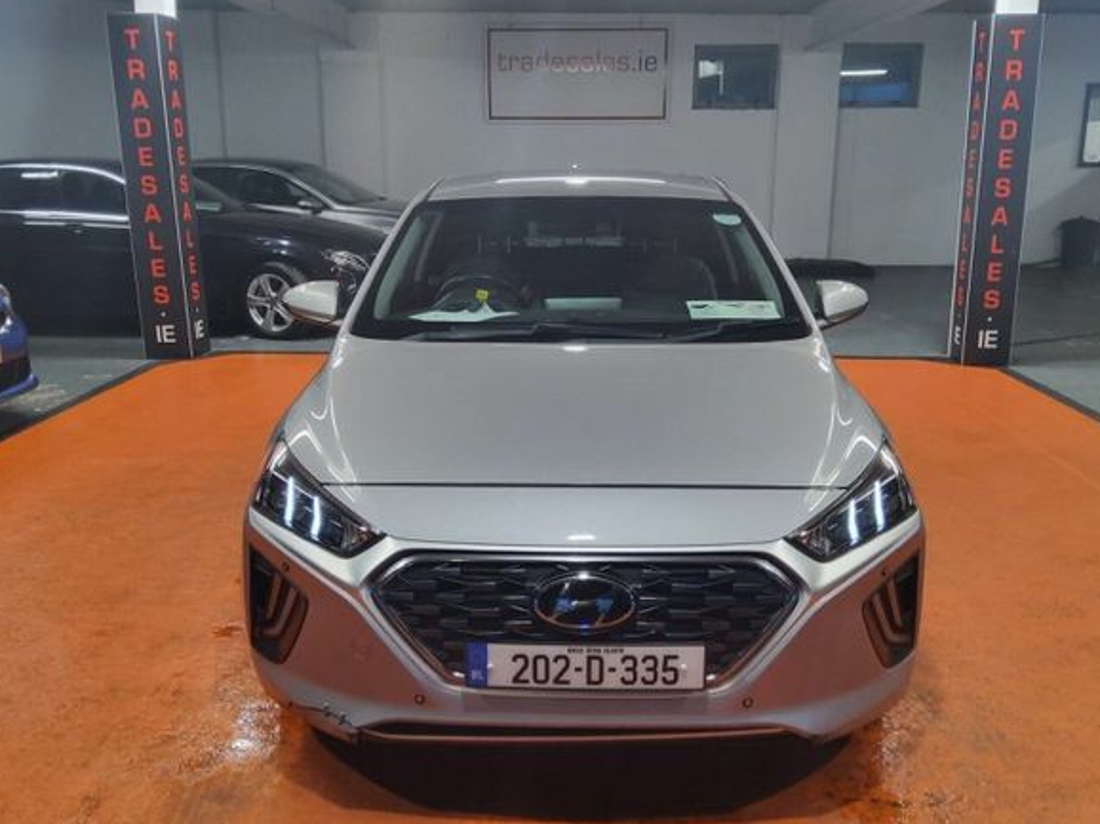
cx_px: 558
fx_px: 858
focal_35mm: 27
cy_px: 407
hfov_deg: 65.3
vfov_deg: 51.3
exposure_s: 1/50
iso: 160
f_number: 2
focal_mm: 3.08
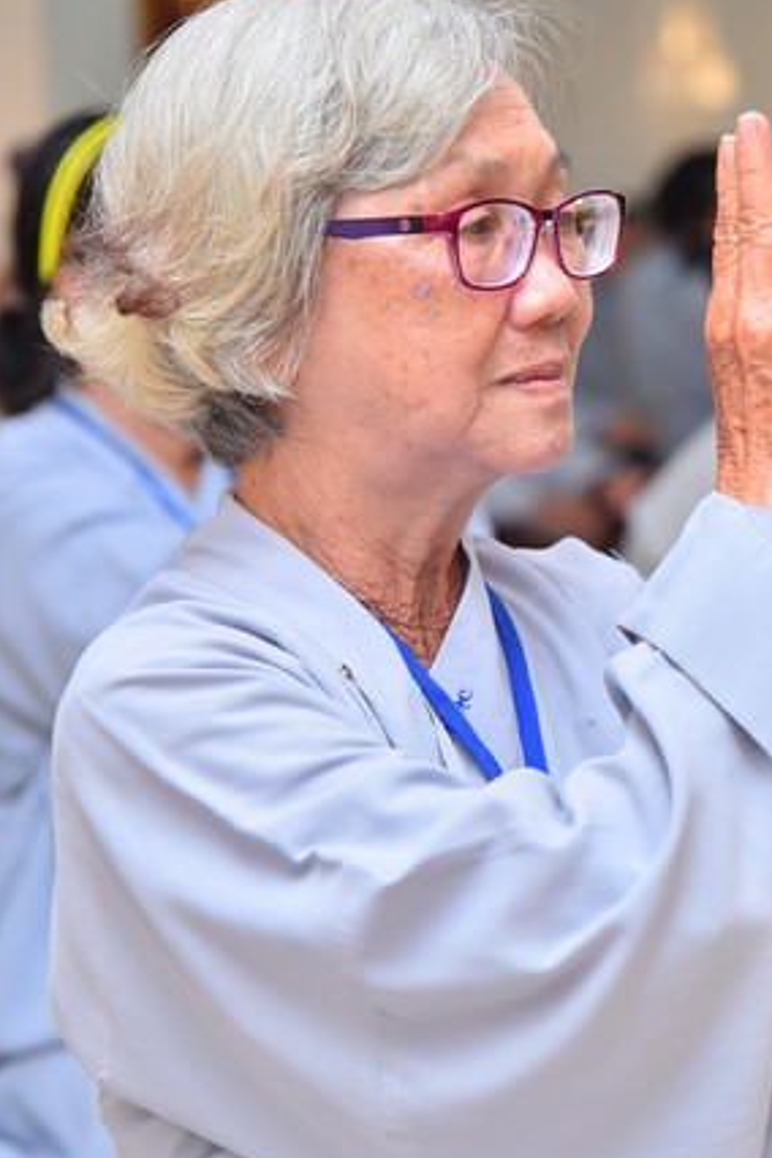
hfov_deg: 10.9
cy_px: 639
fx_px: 4021
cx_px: 583
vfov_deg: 16.4
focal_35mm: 125
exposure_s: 1/125
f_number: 4.5
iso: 800
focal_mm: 82
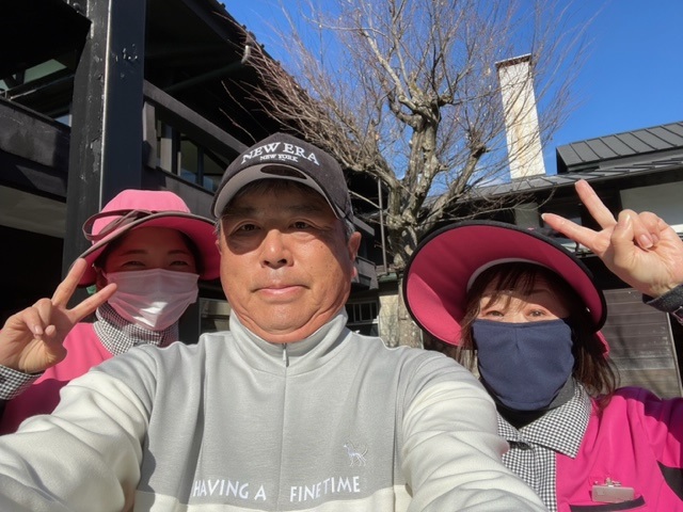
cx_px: 342
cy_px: 256
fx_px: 454
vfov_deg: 58.9
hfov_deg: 73.9
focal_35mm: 23
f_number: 2.2
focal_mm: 2.71
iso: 25
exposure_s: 1/931
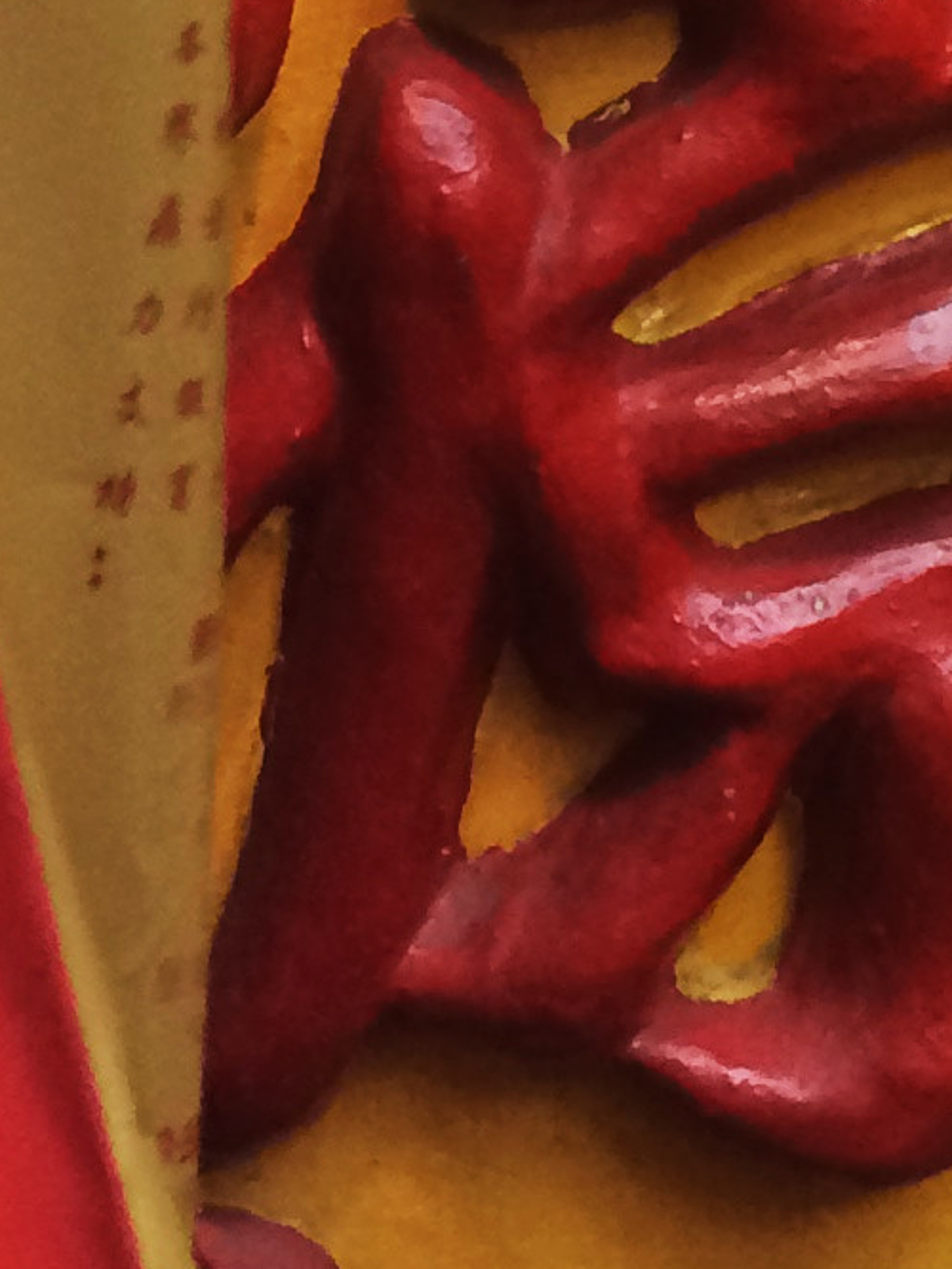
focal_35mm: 147
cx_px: 520
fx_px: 5387
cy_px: -756
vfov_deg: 12.6
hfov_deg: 10.1
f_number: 2.2
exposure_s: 1/30
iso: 100
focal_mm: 4.12
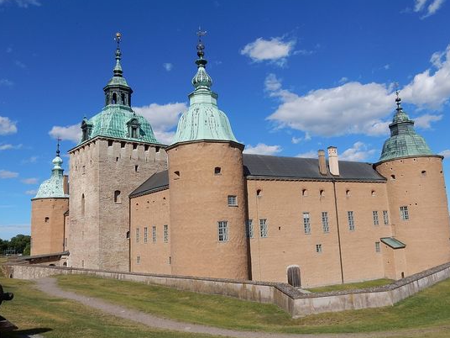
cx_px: 248
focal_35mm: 28
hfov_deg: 63.3
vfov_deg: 49.7
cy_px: 172
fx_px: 364
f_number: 3.7
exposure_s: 1/1600
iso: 125
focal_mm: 4.5
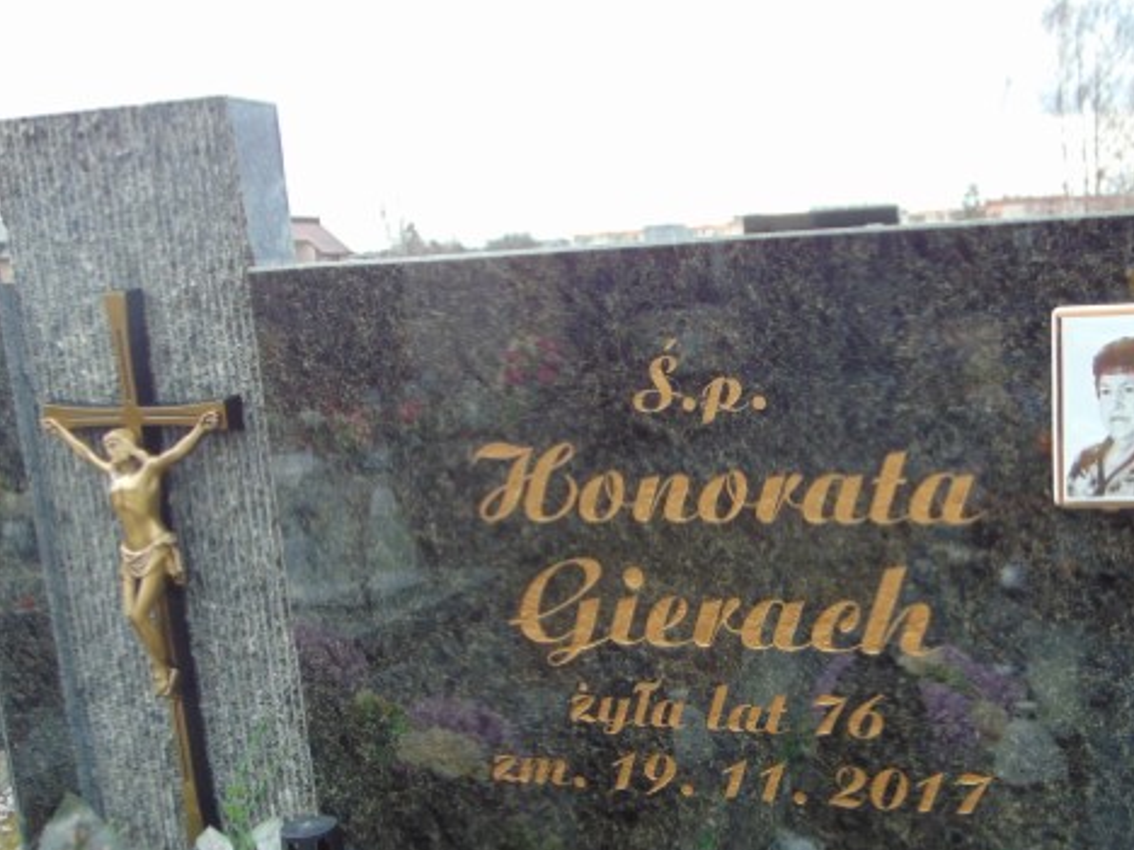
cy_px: 579
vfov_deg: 34.7
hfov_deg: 45.0
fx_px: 1343
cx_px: 771
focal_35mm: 41
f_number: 3.1
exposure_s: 1/80
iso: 80
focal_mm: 5.4
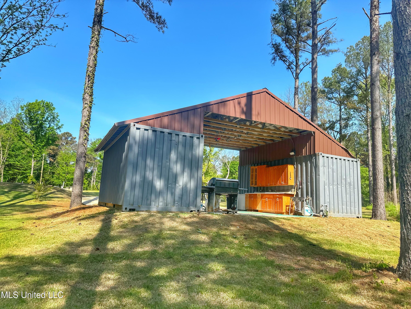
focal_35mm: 24
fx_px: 285
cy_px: 154
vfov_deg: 56.8
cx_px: 206
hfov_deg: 71.6
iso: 80
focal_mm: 6.86
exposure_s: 1/2469
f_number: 1.78
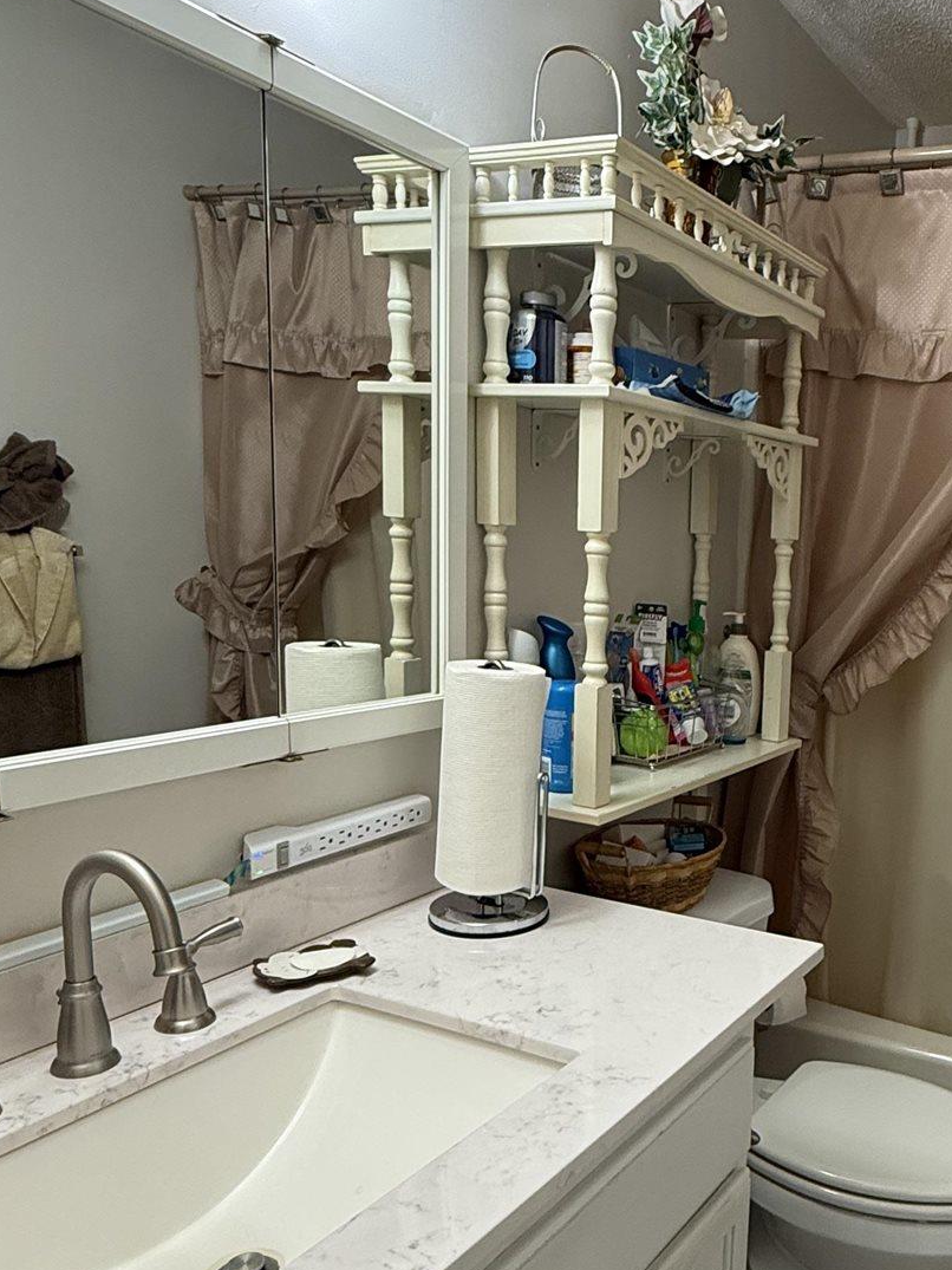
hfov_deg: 43.4
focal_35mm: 30
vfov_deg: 59.6
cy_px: 738
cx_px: 826
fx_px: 1100
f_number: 2.2
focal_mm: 2.22
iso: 200
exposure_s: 1/120
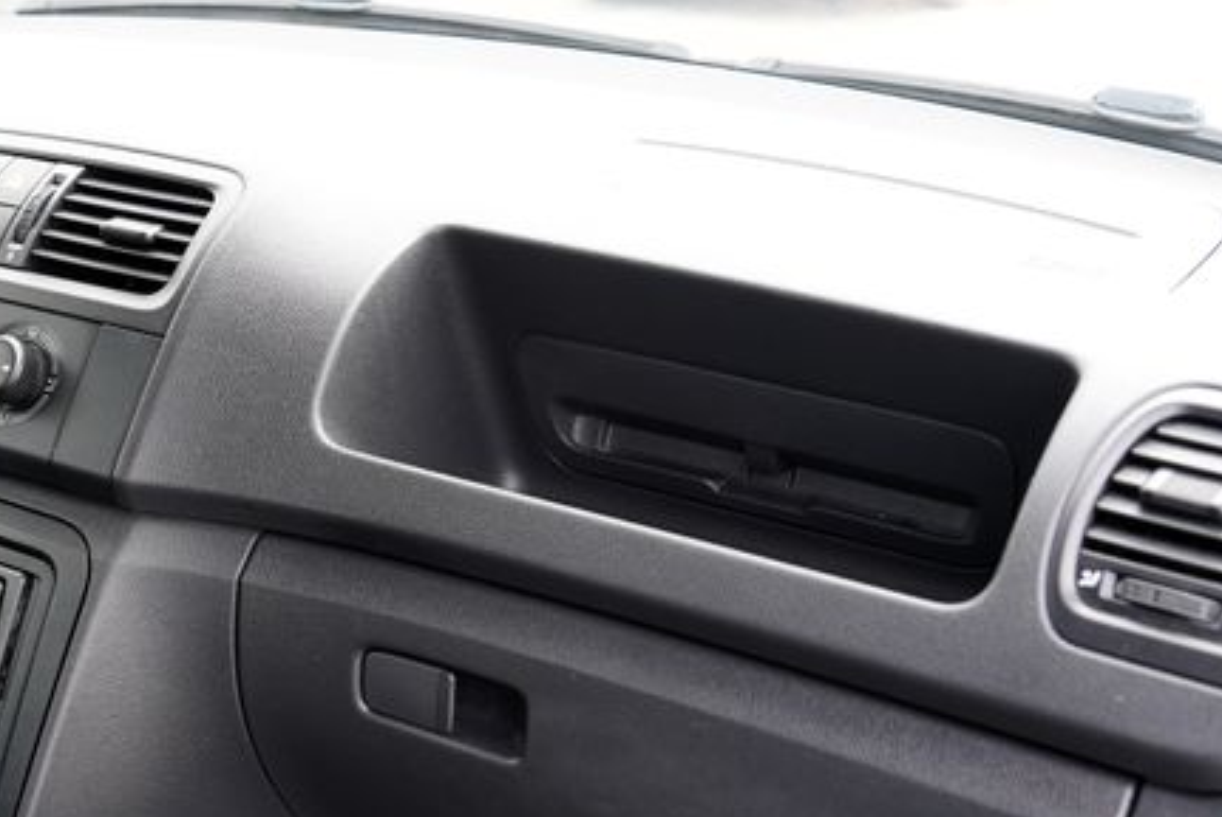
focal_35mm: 57
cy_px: 594
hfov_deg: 33.4
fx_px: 1936
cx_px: 145
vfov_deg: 23.6
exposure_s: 1/60
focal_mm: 24
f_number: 4
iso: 160
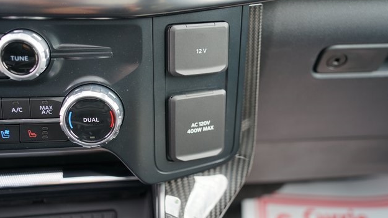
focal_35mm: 44
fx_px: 453
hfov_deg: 46.4
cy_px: 115
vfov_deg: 27.1
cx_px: 198
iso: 500
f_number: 4
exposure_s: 1/60
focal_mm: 41
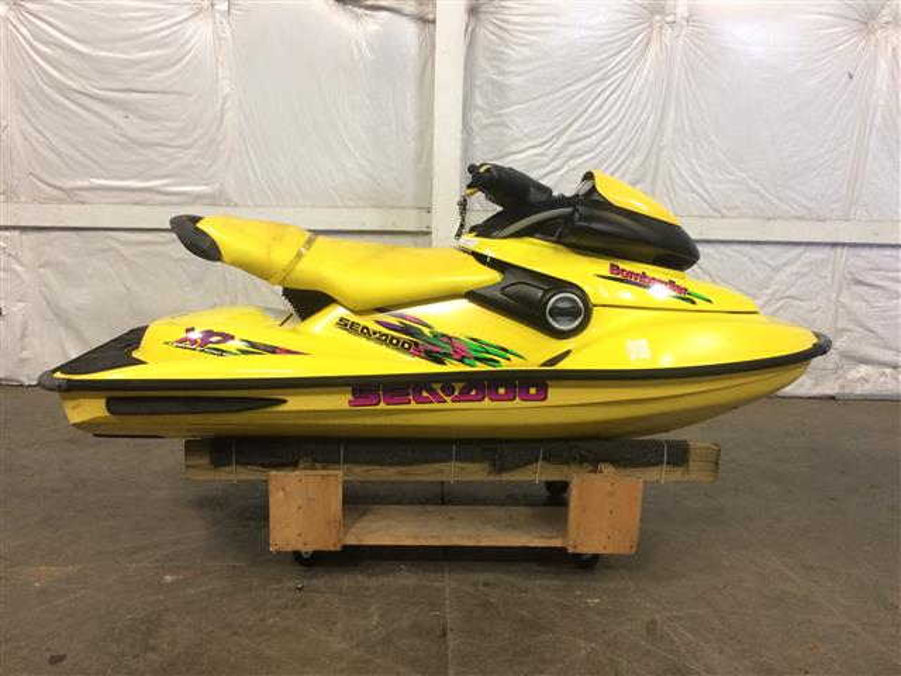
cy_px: 338
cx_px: 450
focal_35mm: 29
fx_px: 755
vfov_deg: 48.2
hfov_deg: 61.7
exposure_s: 1/30
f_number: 2.2
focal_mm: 4.15
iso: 64
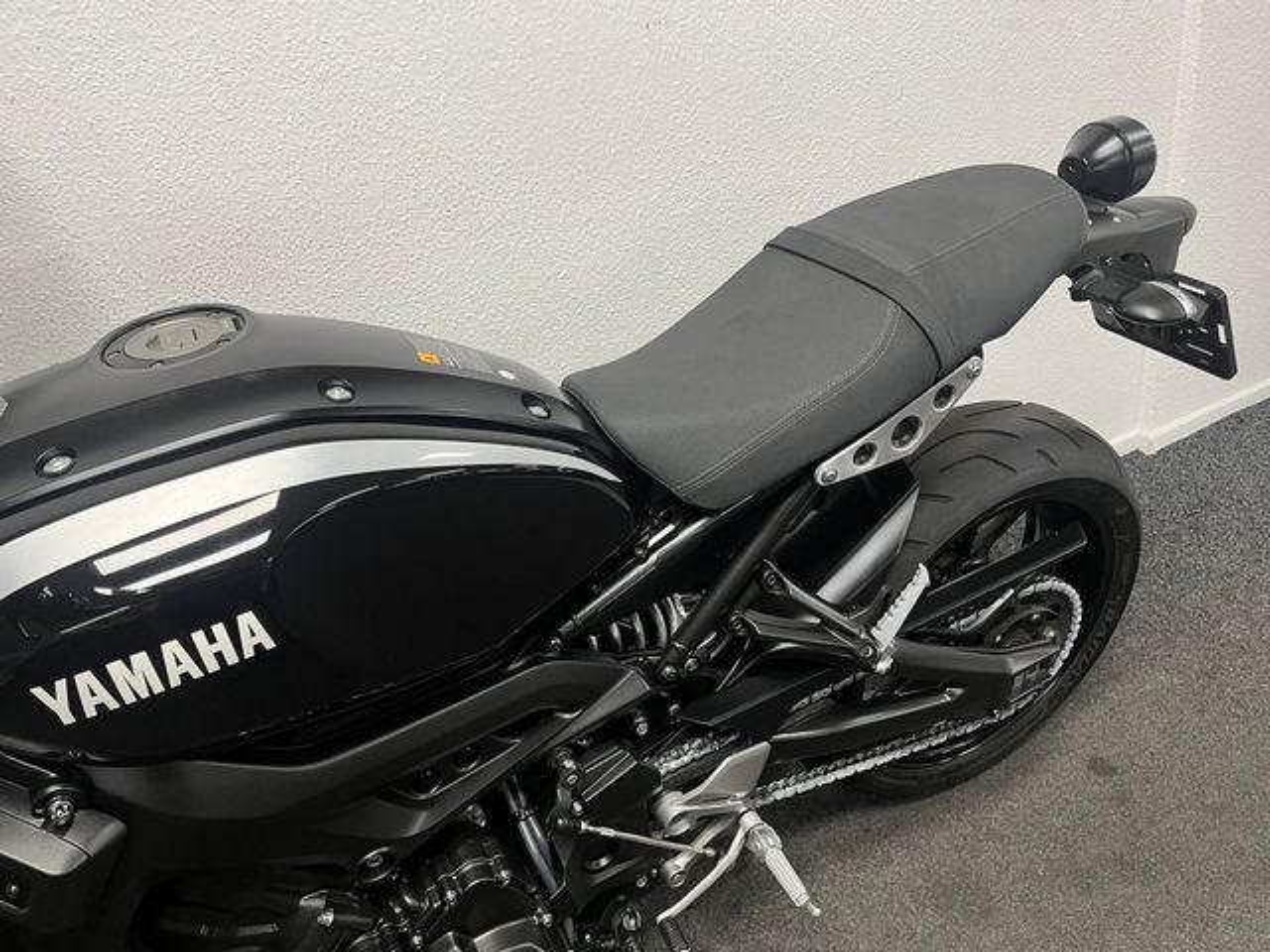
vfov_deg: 53.1
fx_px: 954
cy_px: 476
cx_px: 635
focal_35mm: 26
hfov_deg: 67.3
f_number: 1.6
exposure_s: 1/50
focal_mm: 5.1
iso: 100
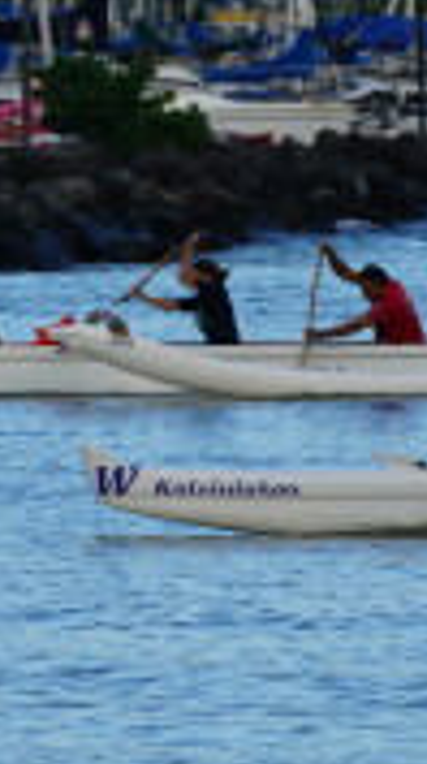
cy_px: 470
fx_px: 12594
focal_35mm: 623
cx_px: 285
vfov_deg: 3.5
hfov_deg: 1.9
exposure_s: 1/200
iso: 100
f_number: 6.3
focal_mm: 175
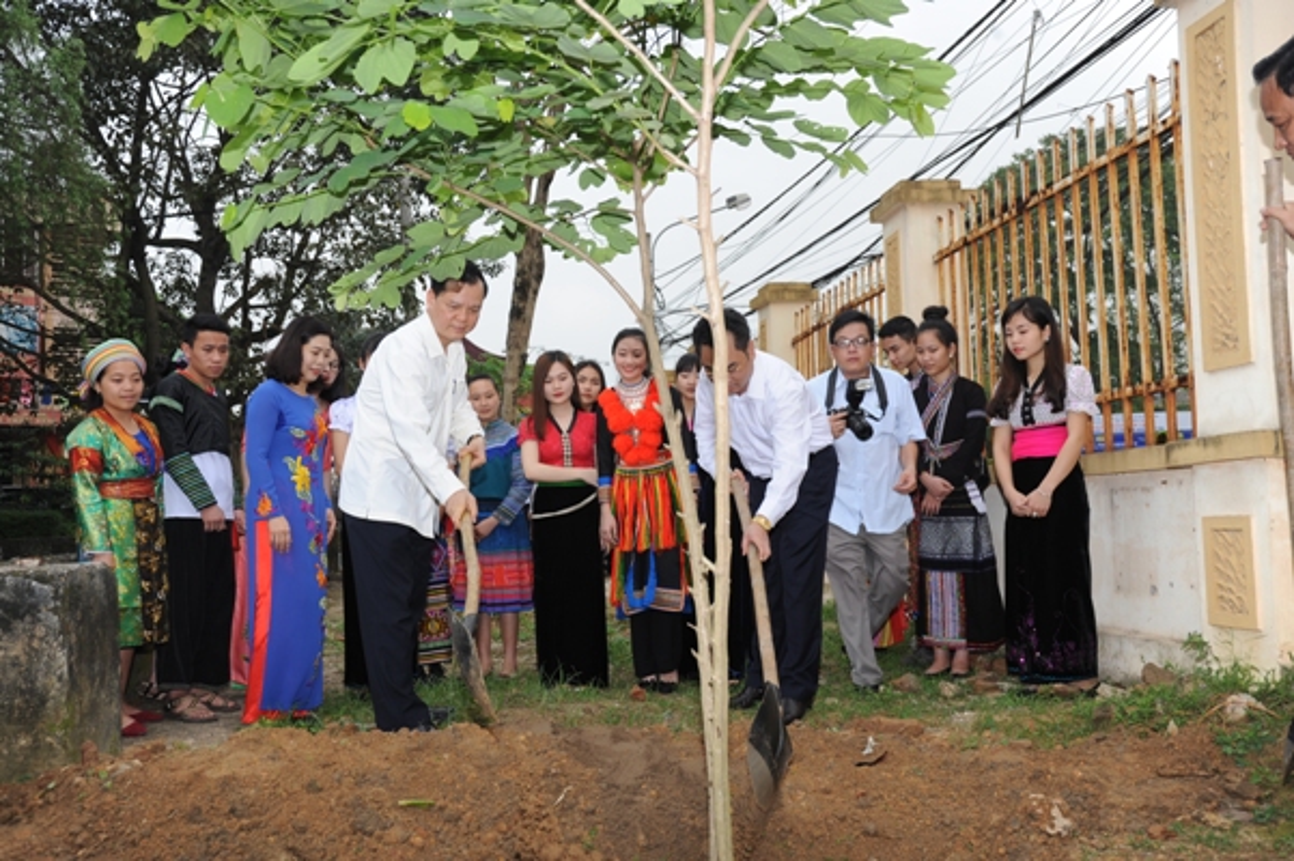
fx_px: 1221
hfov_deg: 55.8
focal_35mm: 34
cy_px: 430
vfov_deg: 38.8
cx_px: 647
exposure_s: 1/250
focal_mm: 34
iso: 200
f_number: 6.3
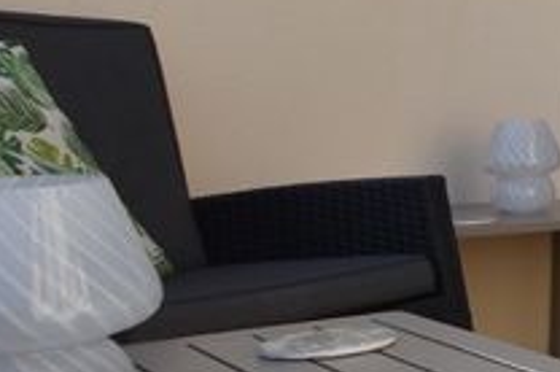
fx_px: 1056
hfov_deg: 16.7
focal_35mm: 68
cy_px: 71
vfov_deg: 19.7
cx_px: 1245
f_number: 7.1
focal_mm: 10
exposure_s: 1/320
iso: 200
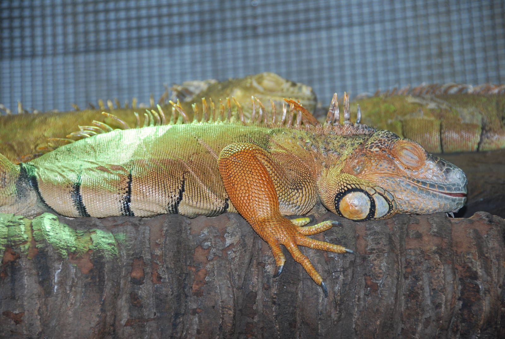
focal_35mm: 168
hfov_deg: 12.2
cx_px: 252
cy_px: 170
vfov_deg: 8.2
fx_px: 2361
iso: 200
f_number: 5.6
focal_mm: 112
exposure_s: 1/60
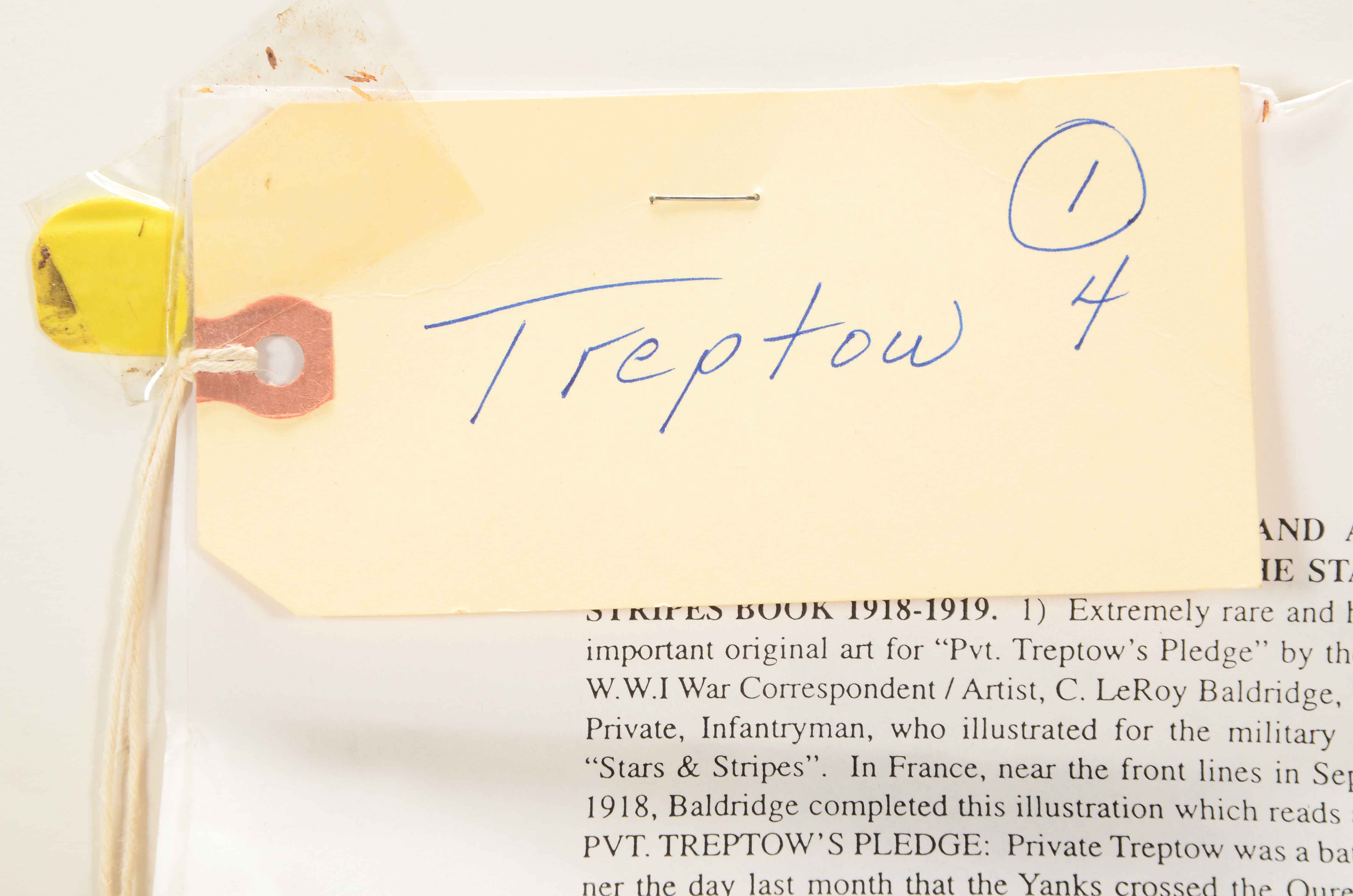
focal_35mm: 135
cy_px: 448
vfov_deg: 10.1
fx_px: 5063
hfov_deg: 15.2
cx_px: 676
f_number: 13
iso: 200
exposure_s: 1/160
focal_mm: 90
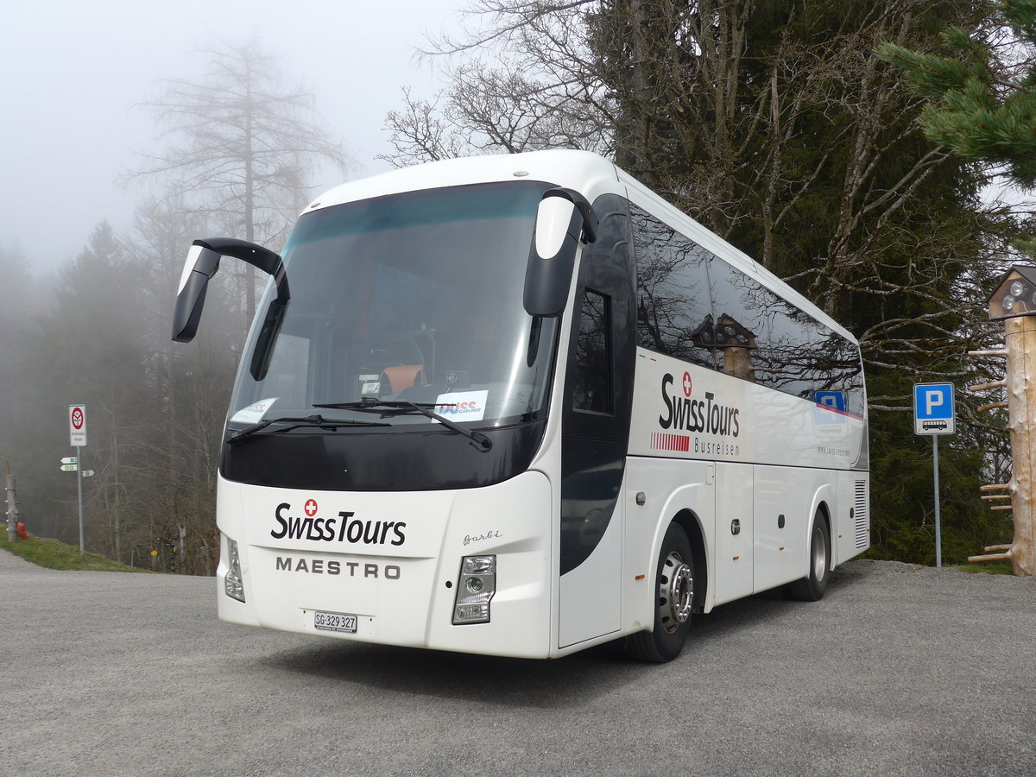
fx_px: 1018
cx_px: 518
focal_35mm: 34
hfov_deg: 54.0
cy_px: 388
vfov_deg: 41.8
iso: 80
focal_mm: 7
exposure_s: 1/1000
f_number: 2.8
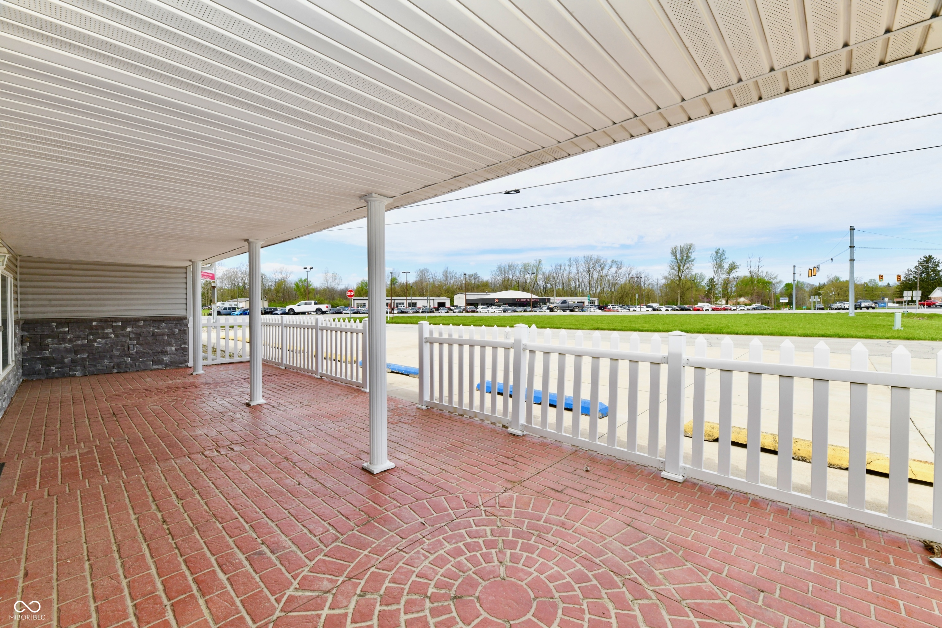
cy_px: 314
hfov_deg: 104.3
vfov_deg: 81.2
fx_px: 366
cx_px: 471
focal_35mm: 14
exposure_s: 1/250
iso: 640
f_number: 18
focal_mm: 14
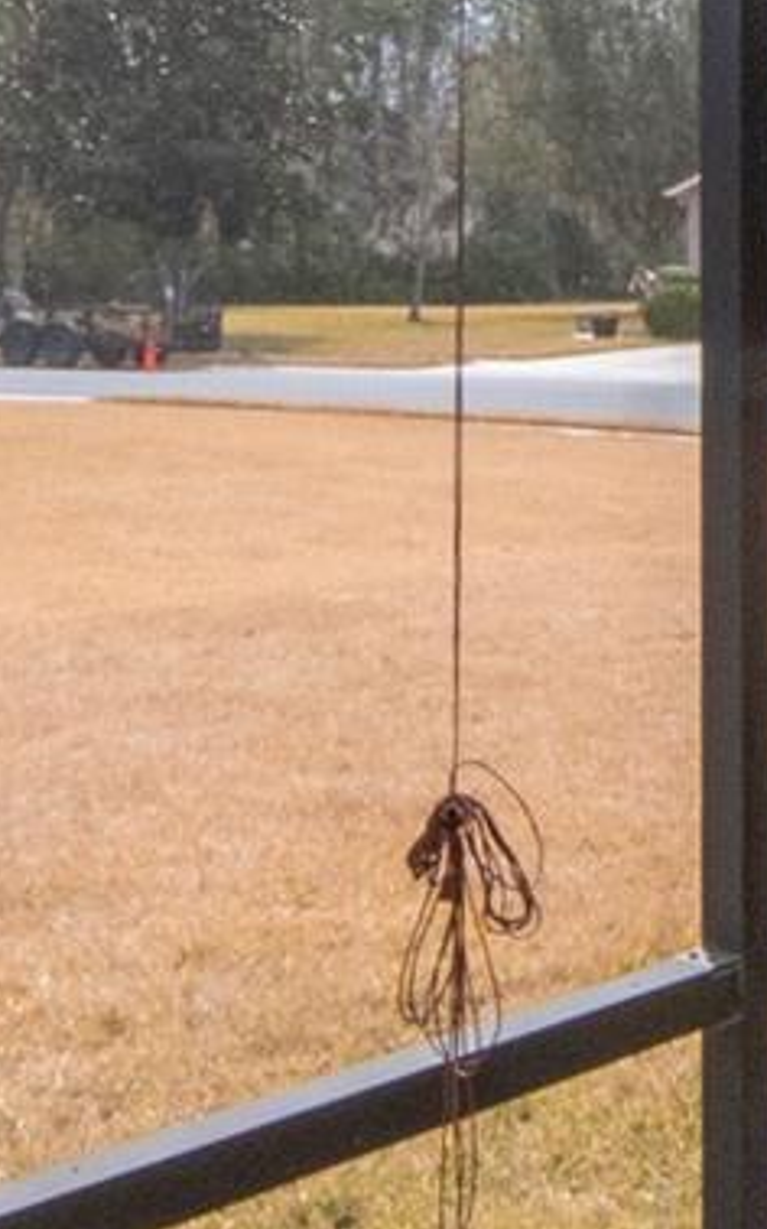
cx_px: 962
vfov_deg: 28.4
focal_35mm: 71
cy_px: 260
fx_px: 2382
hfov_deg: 17.3
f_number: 22
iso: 1600
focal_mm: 11
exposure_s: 1/160
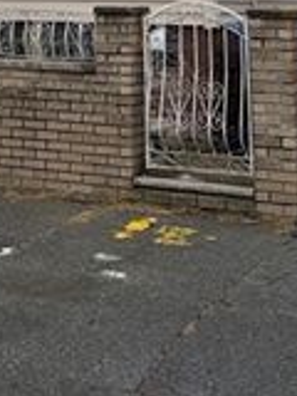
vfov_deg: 16.8
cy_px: -278
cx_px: 67
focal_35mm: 100
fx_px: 1144
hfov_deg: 14.7
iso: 80
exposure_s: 1/1032
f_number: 1.78
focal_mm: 6.76
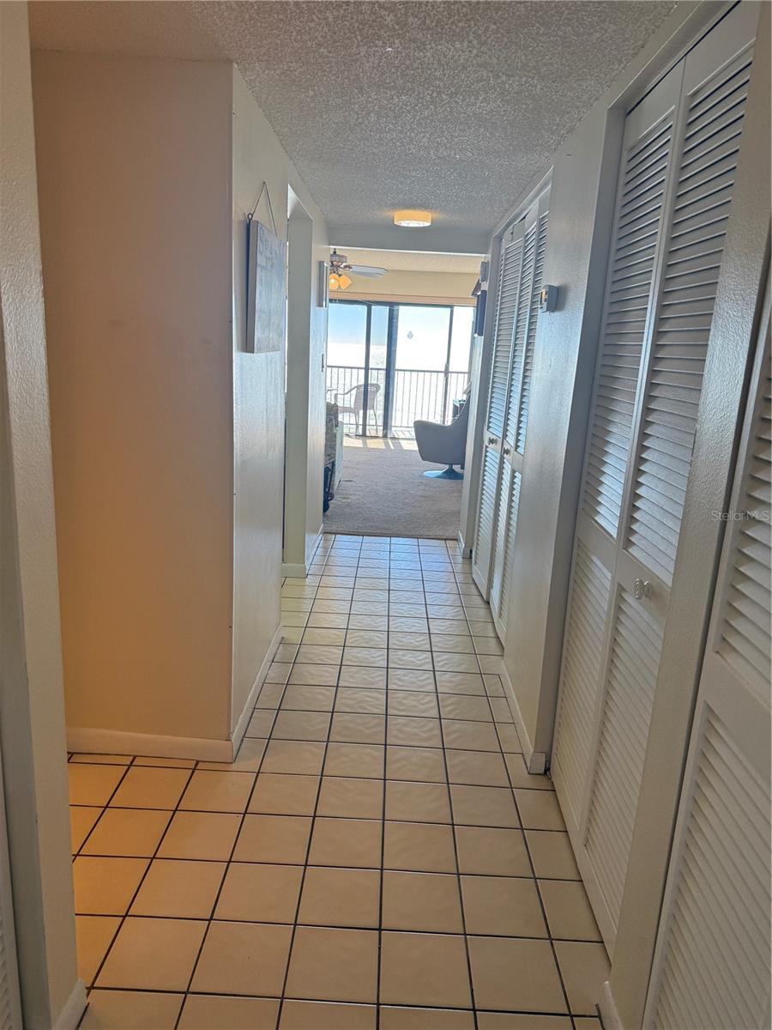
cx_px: 386
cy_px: 515
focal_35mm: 24
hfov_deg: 56.8
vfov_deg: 71.6
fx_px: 714
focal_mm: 6.76
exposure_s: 1/237
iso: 100
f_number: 1.78
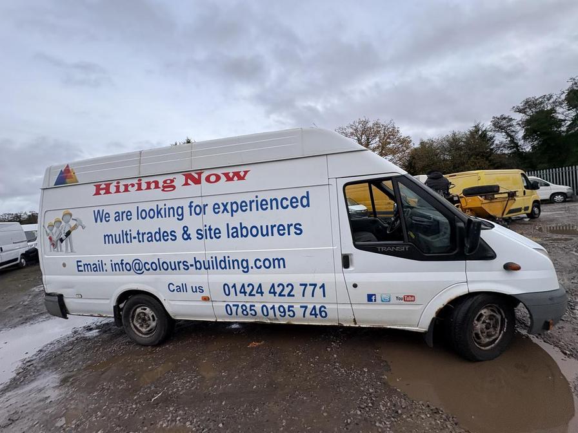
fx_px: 234
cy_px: 216
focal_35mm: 14
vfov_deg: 85.7
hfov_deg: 102.1
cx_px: 289
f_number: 2.2
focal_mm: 2.22
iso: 64
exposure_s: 1/99
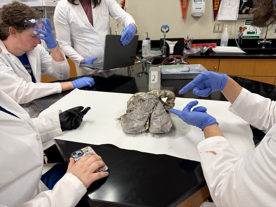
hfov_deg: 71.6
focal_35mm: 24
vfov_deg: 56.8
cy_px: 104
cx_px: 138
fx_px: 191
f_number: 1.78
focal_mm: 6.76
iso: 125
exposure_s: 1/120
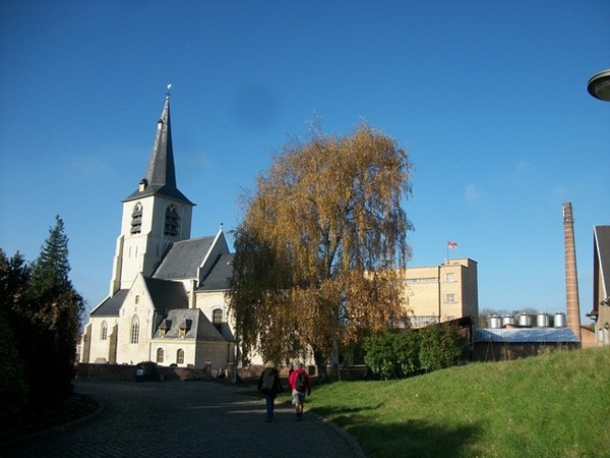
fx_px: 564
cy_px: 229
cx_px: 305
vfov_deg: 44.2
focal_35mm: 32
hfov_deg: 56.8
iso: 80
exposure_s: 1/160
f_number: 8.8
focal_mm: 5.7
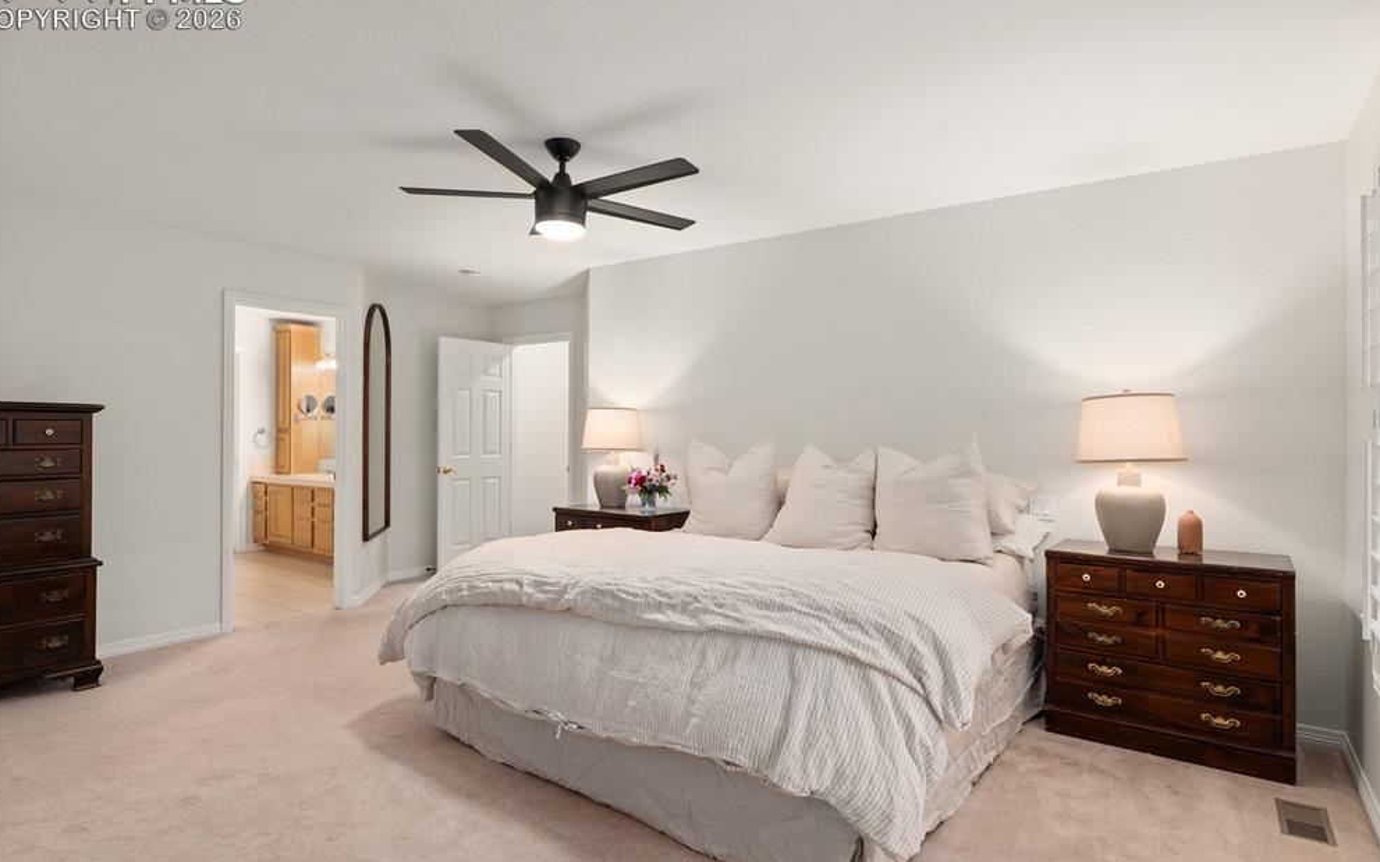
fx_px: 752
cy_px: 428
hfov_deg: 85.1
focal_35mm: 20
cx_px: 681
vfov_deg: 59.6
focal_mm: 19
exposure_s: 1/3
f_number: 8
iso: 800
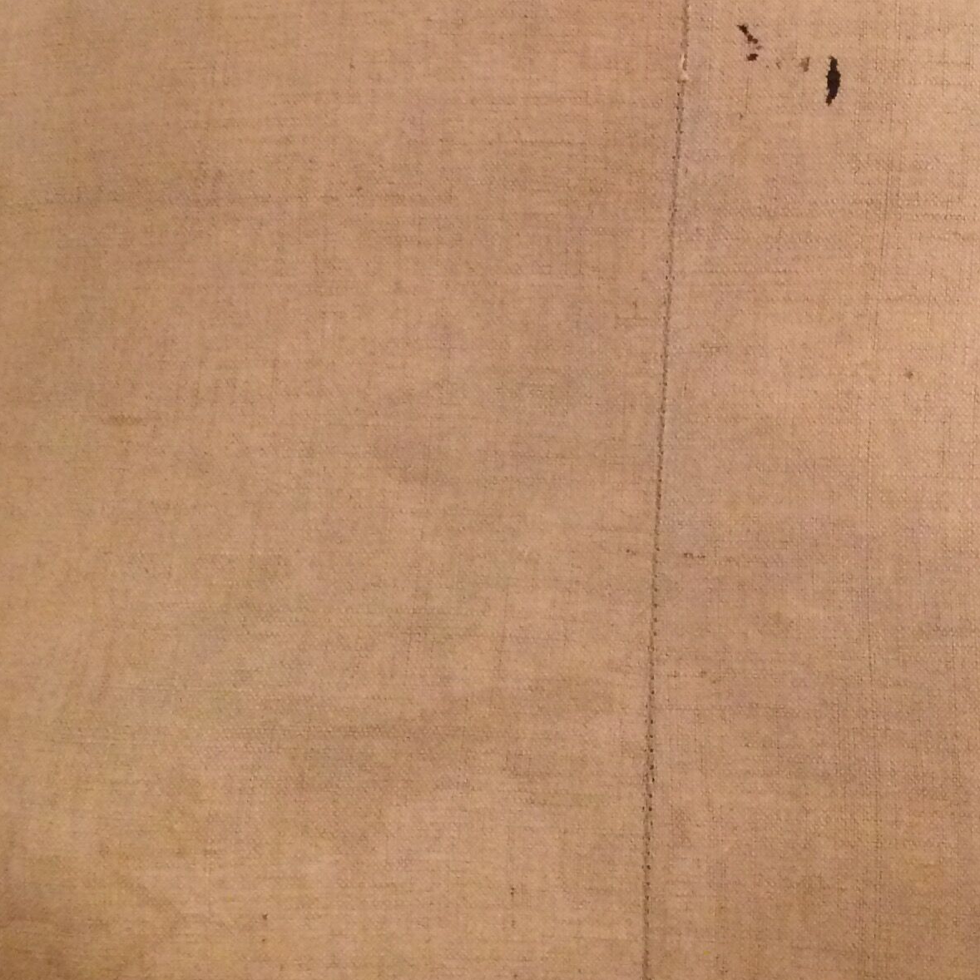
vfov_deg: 24.0
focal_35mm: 71
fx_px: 2274
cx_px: 764
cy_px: 212
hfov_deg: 24.0
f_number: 2.2
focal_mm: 4.15
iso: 320
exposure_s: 1/33
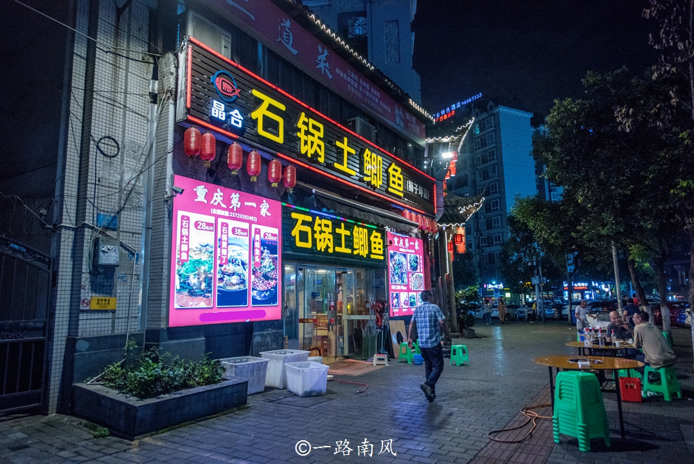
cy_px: 232
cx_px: 347
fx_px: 463
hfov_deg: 73.7
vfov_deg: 53.2
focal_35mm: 24
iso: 2500
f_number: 4.5
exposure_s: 1/100
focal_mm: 24
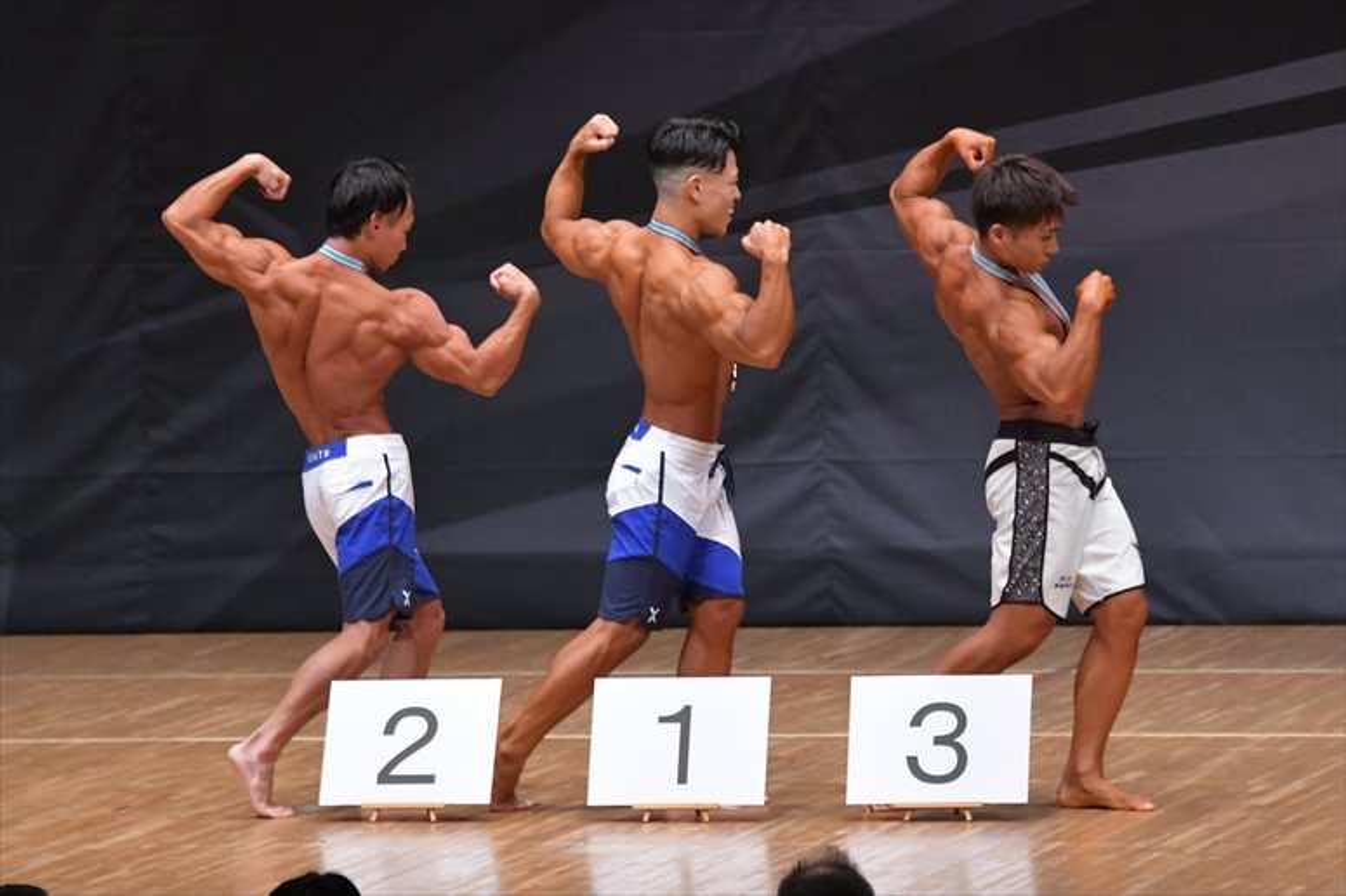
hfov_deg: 7.6
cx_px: 673
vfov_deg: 5.1
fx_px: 10090
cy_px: 448
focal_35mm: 270
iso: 6400
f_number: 5.6
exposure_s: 1/400
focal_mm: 180
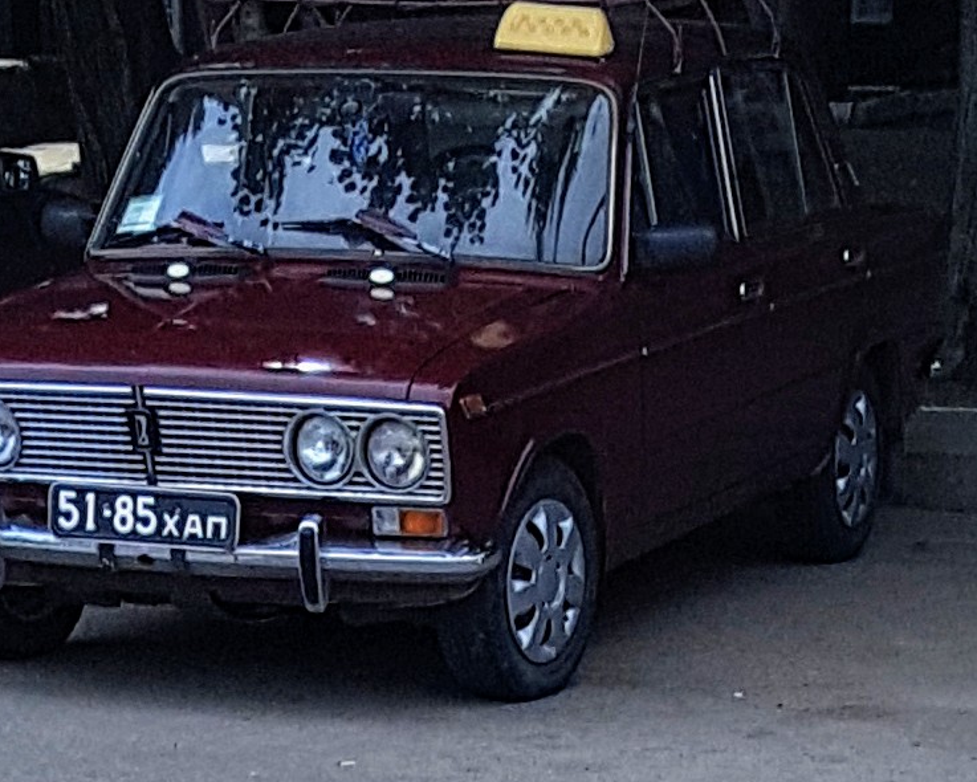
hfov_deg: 52.6
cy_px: 351
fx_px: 983
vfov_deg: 43.3
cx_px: 414
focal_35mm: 34
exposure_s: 1/1456
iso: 50
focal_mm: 4.2
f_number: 1.7
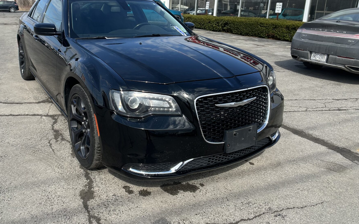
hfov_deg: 48.9
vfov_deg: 31.7
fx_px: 391
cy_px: 72
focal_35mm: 40
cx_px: 138
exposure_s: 1/2915
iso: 50
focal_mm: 5.7
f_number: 1.5
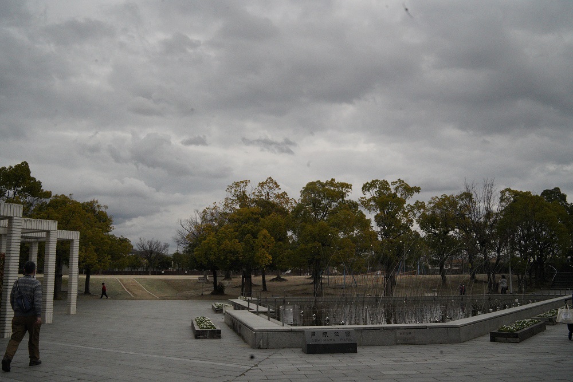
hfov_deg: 54.4
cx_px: 286
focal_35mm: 35
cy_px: 191
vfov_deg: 37.9
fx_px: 557
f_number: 14
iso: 10000
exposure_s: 1/6400
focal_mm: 35
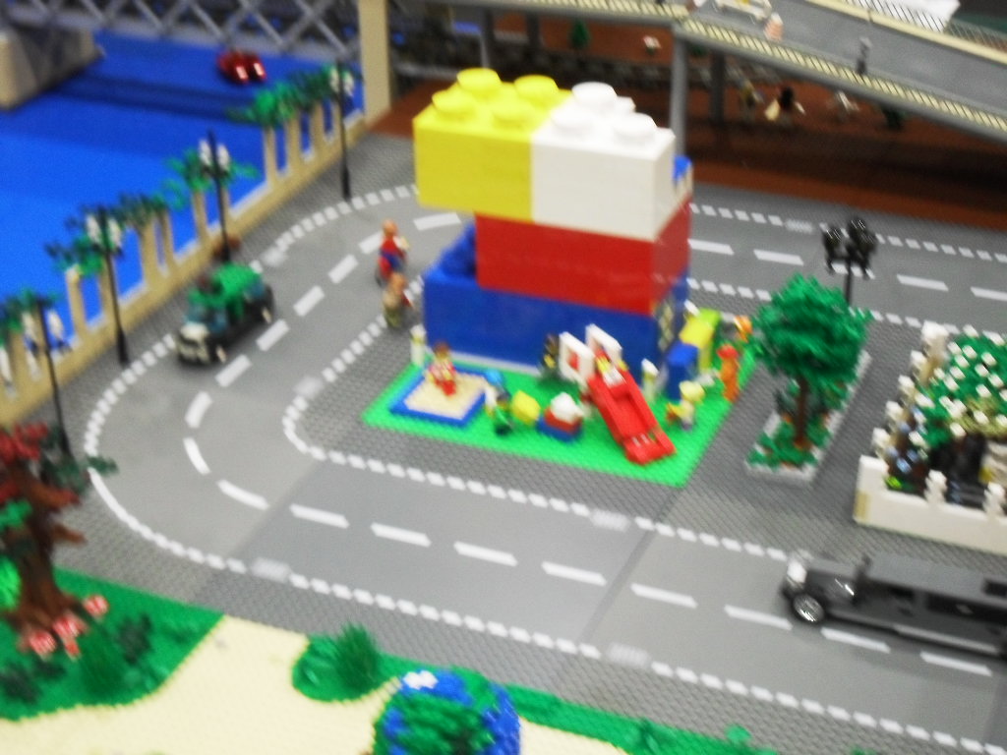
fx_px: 1920
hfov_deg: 29.4
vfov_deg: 22.3
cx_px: 504
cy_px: 378
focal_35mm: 66
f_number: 4.6
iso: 240
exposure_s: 1/20
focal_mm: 11.7
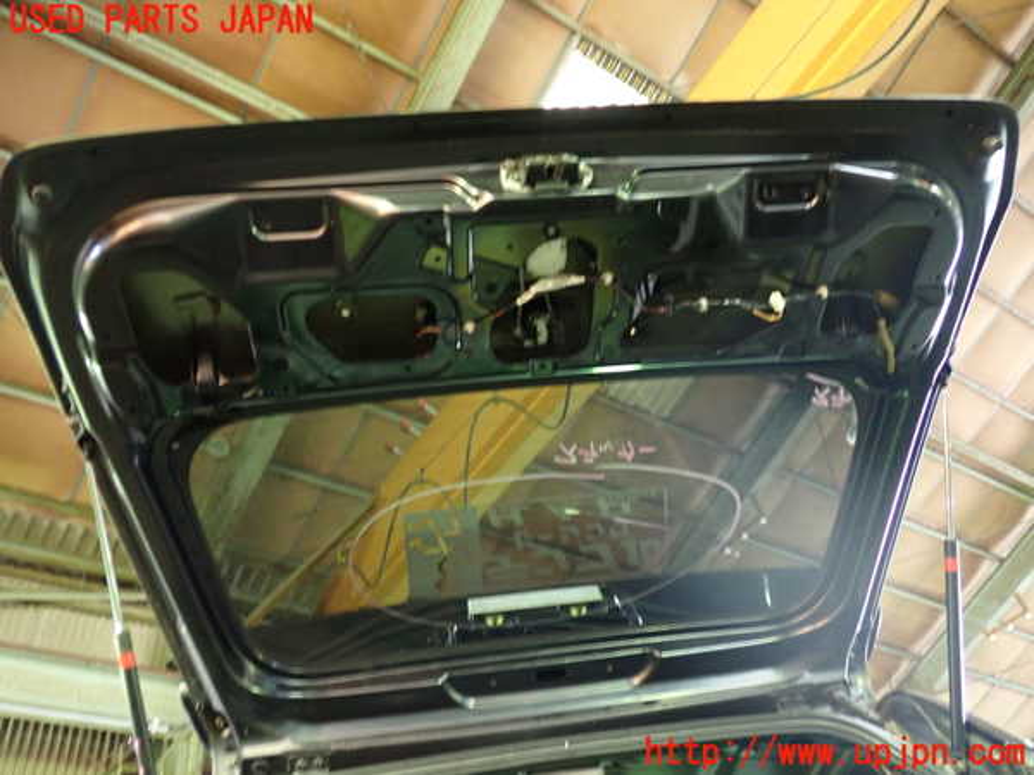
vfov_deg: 46.8
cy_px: 388
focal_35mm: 30
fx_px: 896
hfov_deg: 60.0
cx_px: 517
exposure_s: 1/15
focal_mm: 5.4
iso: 800
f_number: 2.3
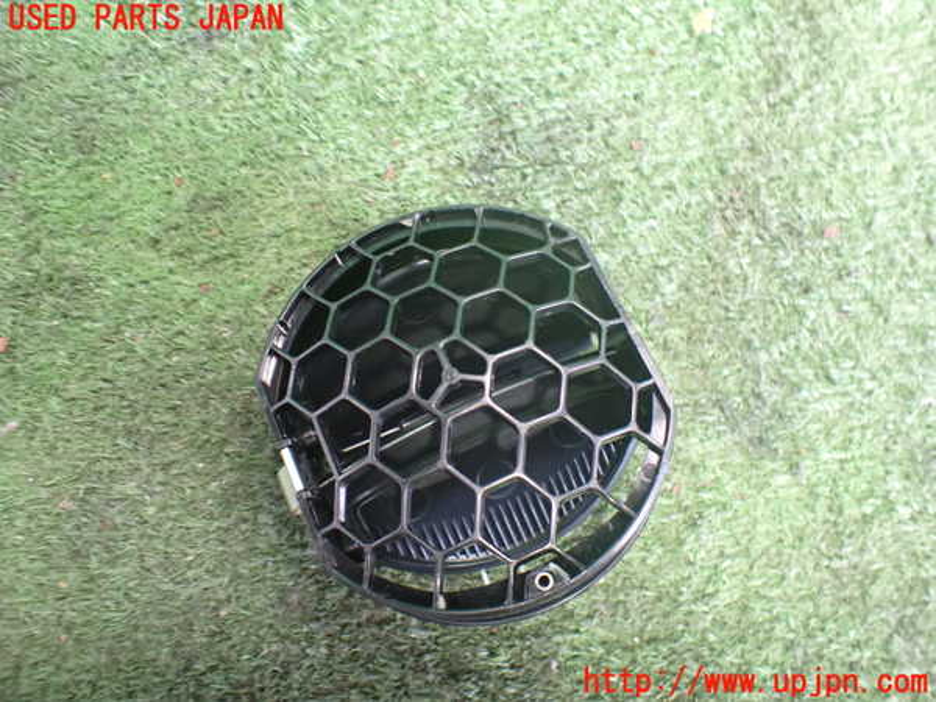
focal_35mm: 30
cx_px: 468
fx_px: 811
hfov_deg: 60.0
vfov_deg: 46.8
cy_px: 351
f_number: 2.3
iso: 1000
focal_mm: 5.4
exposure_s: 1/30
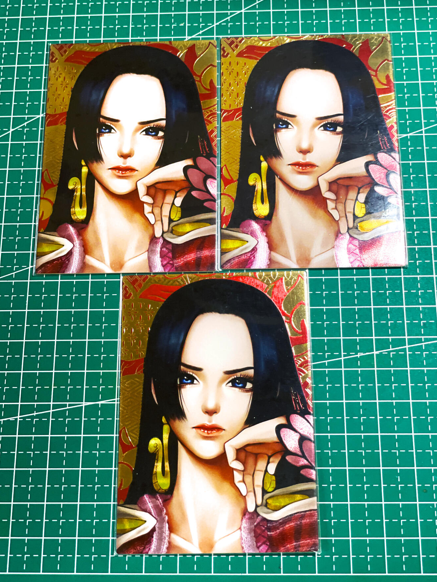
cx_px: 216
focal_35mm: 53
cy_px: 287
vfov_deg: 36.2
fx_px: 892
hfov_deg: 27.5
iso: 144
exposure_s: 1/100
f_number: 2
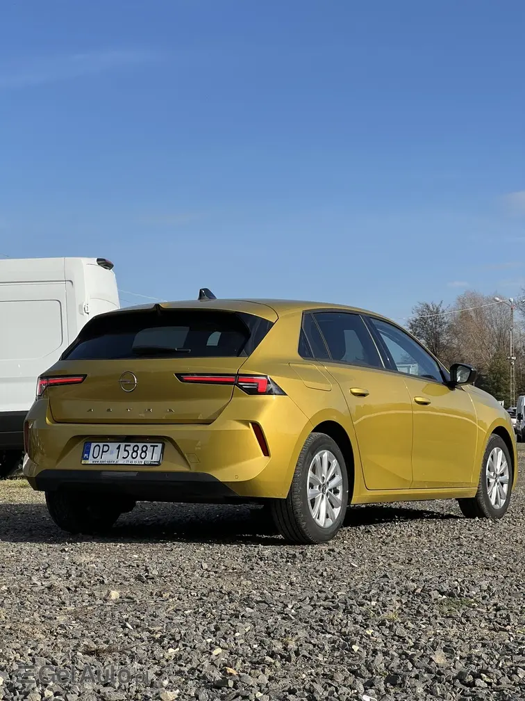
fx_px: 1557
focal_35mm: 77
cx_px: 262
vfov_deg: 25.3
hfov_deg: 19.1
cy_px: 350
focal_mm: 9
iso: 32
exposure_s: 1/673
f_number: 2.8
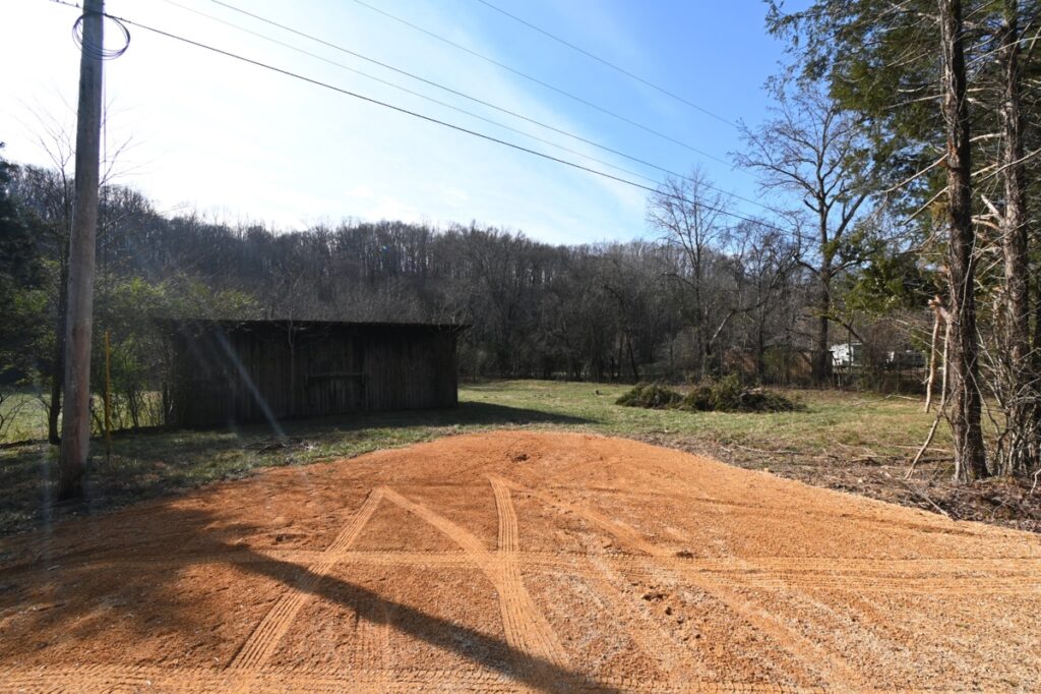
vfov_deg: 77.3
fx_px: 434
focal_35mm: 15
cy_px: 347
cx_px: 520
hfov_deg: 100.4
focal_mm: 10
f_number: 7.1
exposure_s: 1/200
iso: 100
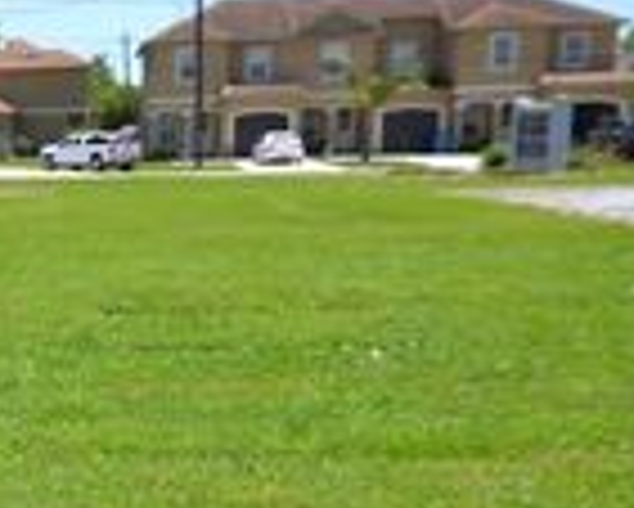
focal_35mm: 65
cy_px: 299
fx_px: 1214
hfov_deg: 24.9
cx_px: -216
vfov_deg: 23.6
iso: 100
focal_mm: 13
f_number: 7.1
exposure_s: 1/200
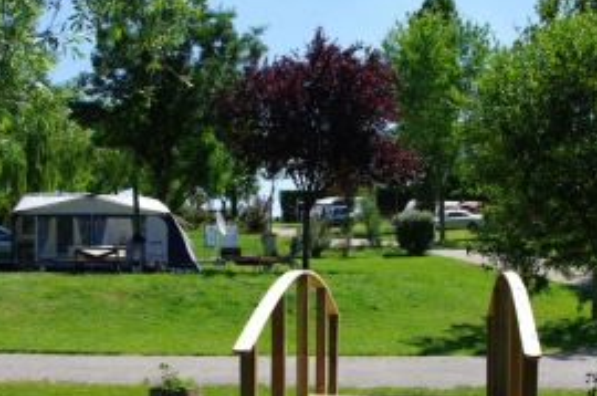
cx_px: 290
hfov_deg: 30.6
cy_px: 281
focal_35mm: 66
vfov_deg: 20.4
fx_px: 1093
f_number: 8
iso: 200
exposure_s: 1/500
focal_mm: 18
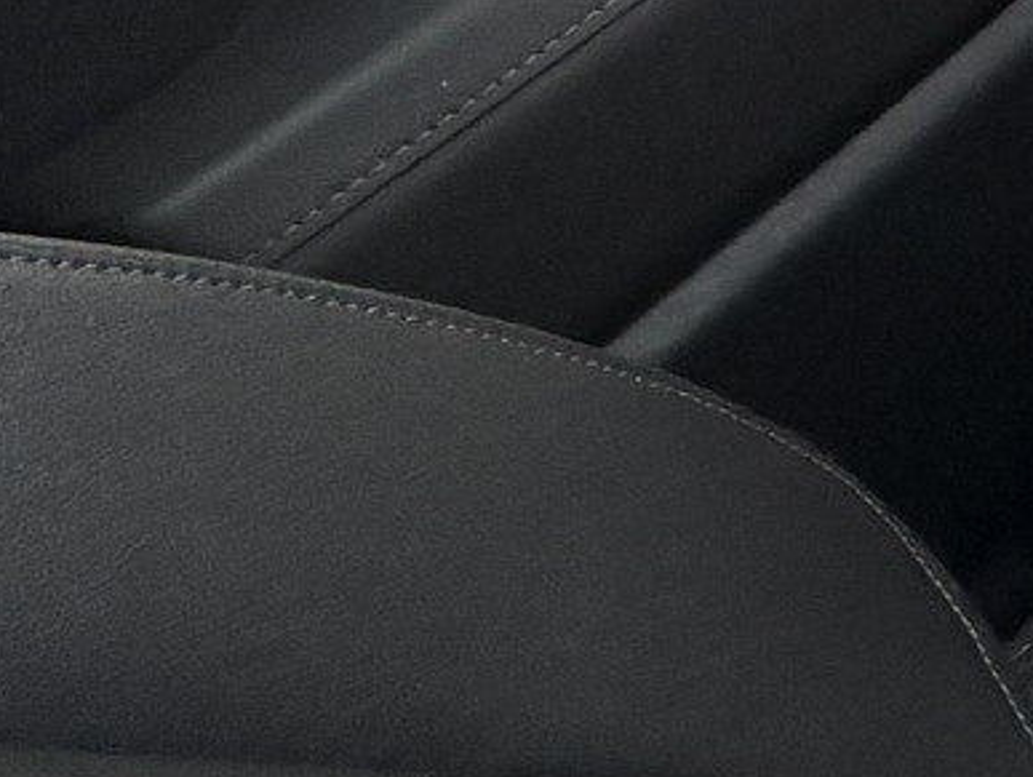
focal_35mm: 74
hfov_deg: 14.3
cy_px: -881
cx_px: 2592
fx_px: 2210
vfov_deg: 15.1
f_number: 2.2
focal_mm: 2.22
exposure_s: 1/217
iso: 40
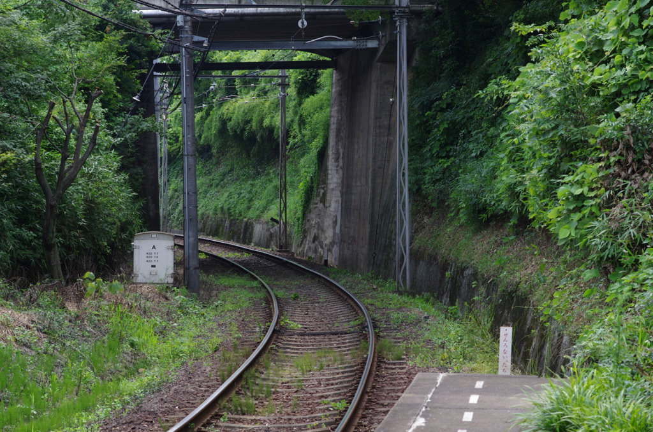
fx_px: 1900
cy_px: 216
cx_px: 326
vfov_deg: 13.0
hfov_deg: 19.5
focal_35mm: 105
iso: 100
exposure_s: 1/125
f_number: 5.6
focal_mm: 70
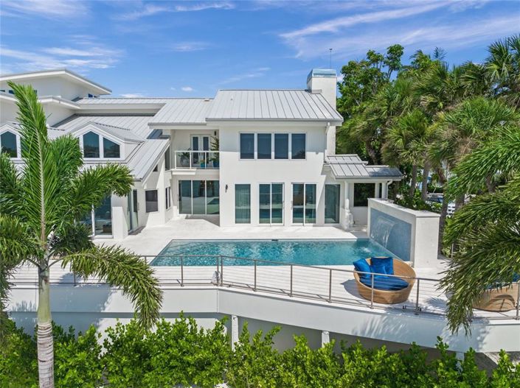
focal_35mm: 24
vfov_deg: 56.7
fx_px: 360
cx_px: 260
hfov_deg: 71.7
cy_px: 194
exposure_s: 1/4000
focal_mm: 12.29
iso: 100
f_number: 2.8
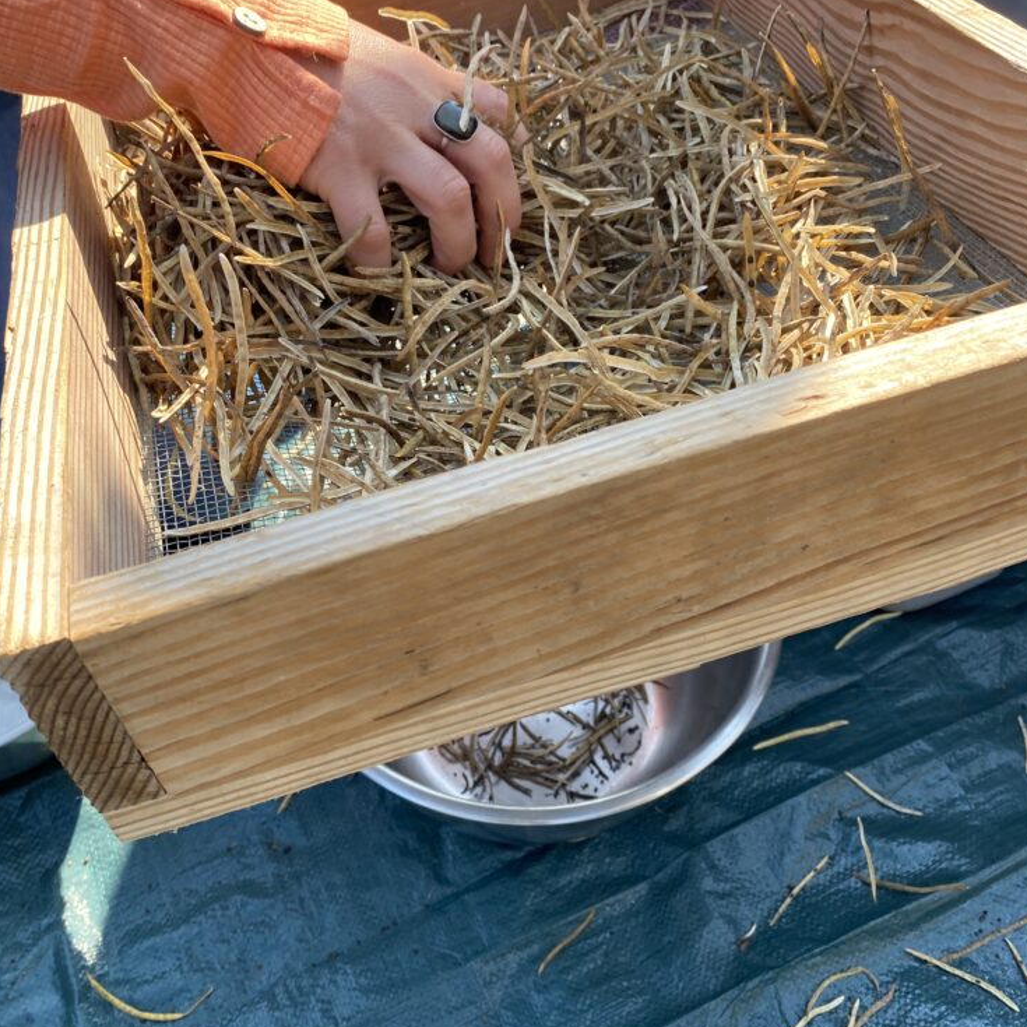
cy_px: 499
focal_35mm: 32
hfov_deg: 51.1
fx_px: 1074
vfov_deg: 51.1
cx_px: 510
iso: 32
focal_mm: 4.25
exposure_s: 1/502
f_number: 1.8
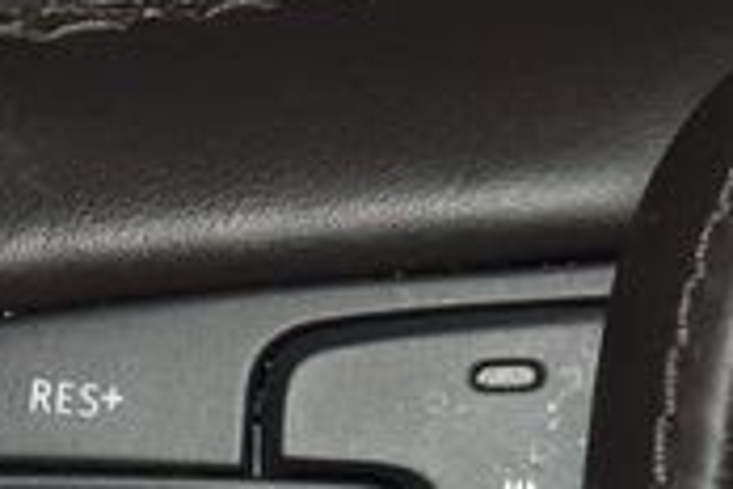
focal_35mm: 287
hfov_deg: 7.2
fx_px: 5843
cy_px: 386
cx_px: 72
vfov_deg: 4.8
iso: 100
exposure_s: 1/60
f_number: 8
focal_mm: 52
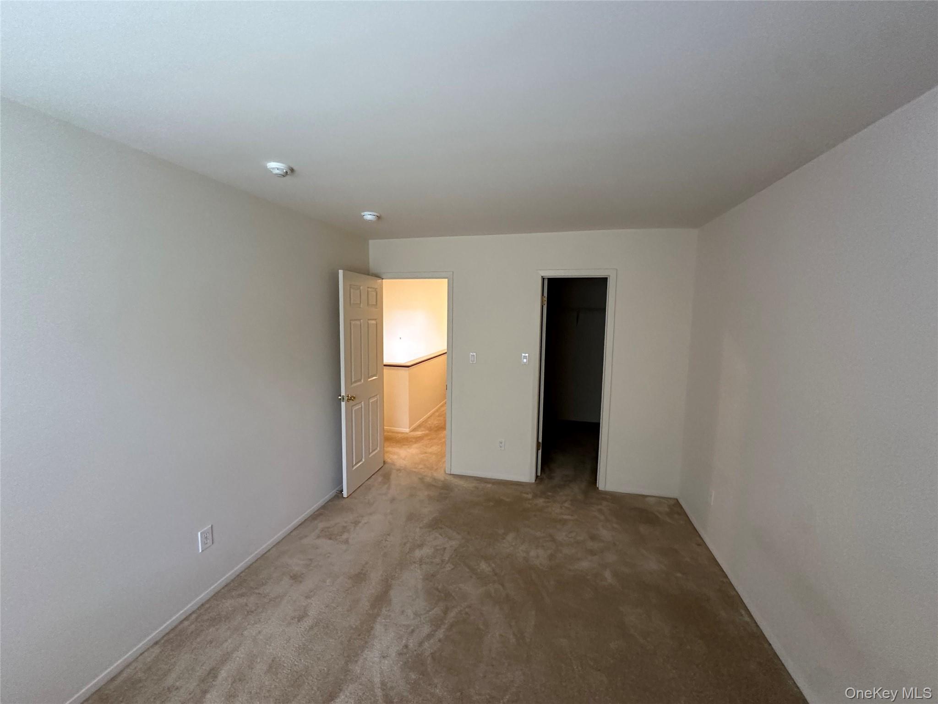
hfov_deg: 102.1
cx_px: 469
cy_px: 352
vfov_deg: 85.7
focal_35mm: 14
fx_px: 379
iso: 400
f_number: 2.2
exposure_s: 1/60
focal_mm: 2.22
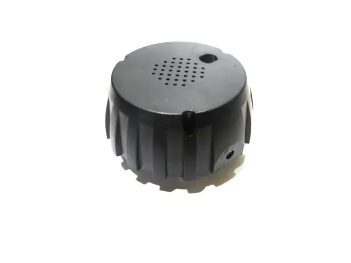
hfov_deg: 71.6
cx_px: 176
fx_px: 243
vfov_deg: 56.8
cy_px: 132
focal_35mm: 24
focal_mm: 4.3
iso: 160
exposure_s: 1/125
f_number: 3.1
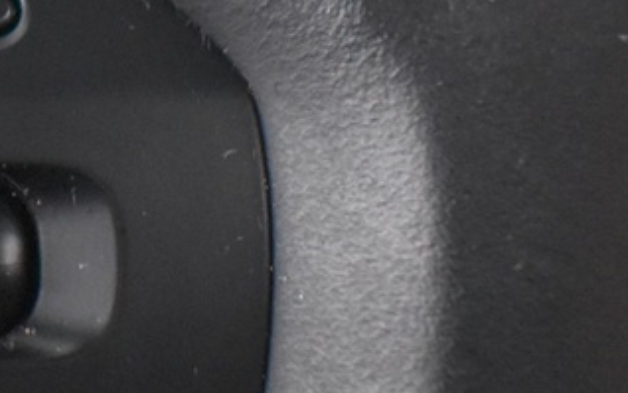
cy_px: 45
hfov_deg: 14.2
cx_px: -241
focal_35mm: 140
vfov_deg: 9.3
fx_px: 2397
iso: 3200
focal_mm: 18
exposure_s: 1/15
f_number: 3.5
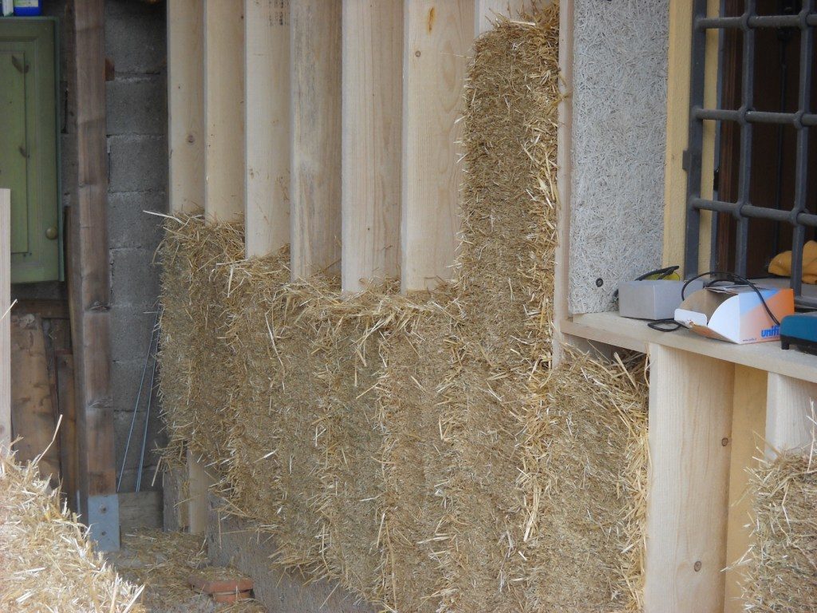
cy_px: 306
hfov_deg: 29.8
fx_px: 1534
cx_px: 408
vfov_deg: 22.6
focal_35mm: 65
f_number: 4
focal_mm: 10.84
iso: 91
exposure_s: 1/60
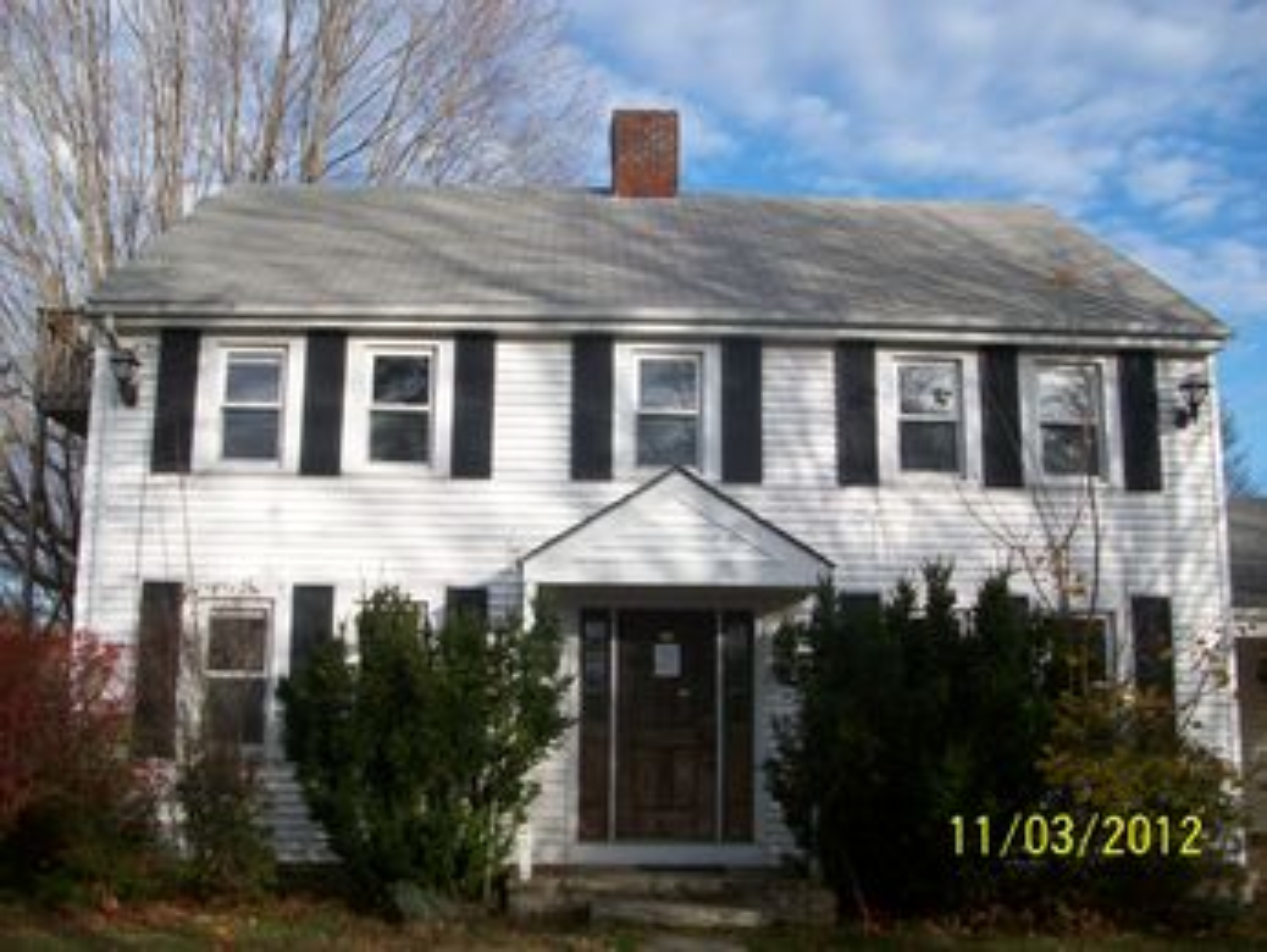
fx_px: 1245
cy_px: 476
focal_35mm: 34
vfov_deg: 41.8
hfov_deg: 53.9
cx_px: 634
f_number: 2.8
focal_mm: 5.7
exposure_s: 1/586
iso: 64
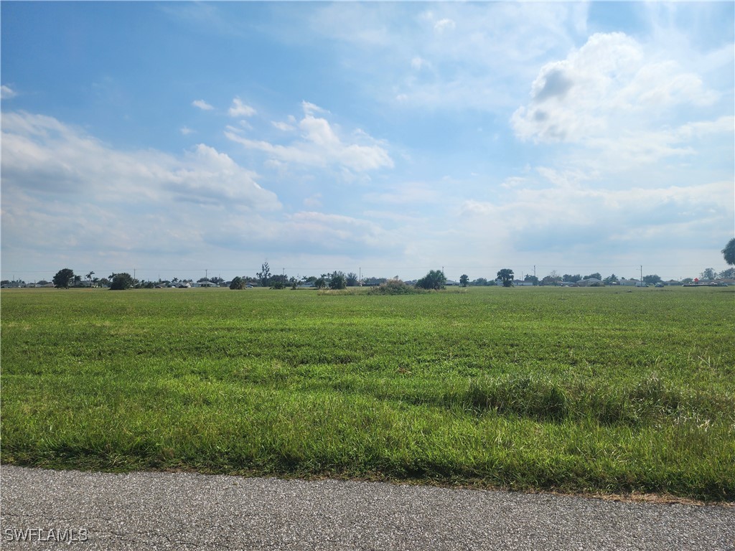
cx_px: 368
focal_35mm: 23
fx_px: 488
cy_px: 276
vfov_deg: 58.9
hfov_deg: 73.9
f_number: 1.8
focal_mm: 6.4
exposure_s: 1/3238
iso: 12
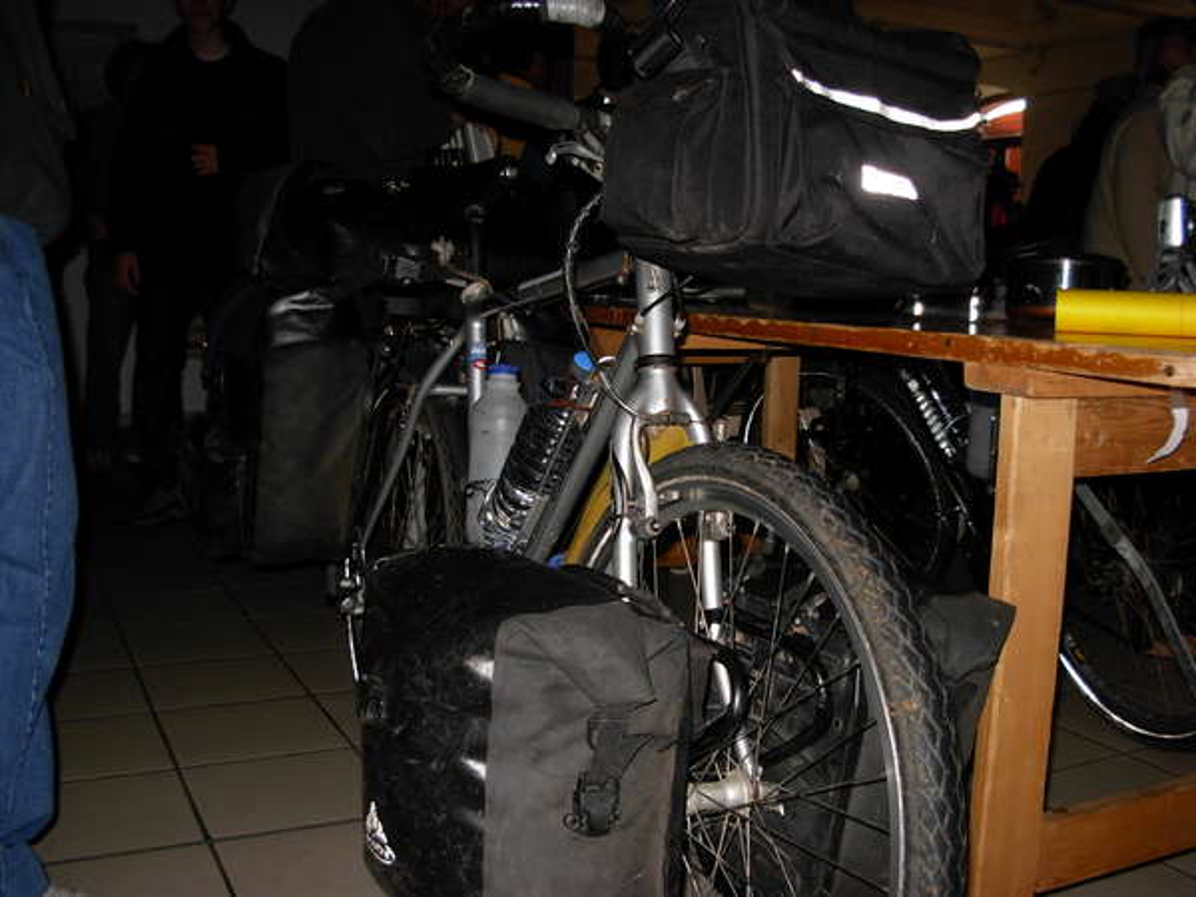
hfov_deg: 49.0
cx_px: 598
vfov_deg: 37.7
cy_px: 448
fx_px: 1313
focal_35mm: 38
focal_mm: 6.3
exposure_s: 1/32
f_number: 2.9
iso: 79
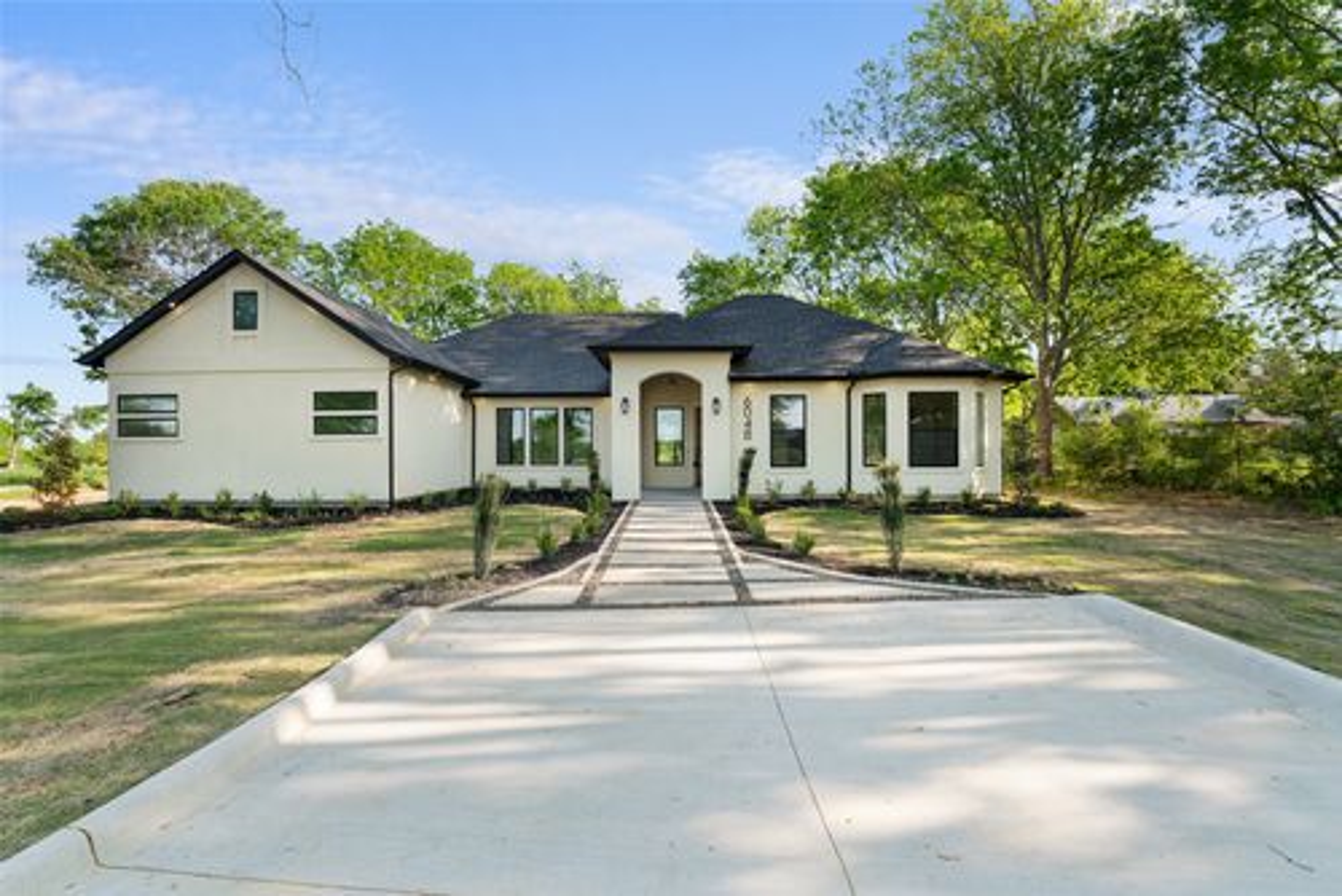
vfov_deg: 76.7
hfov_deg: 99.6
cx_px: 671
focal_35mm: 15
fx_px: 567
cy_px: 448
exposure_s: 1/80
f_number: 9
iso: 400
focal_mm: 15.2
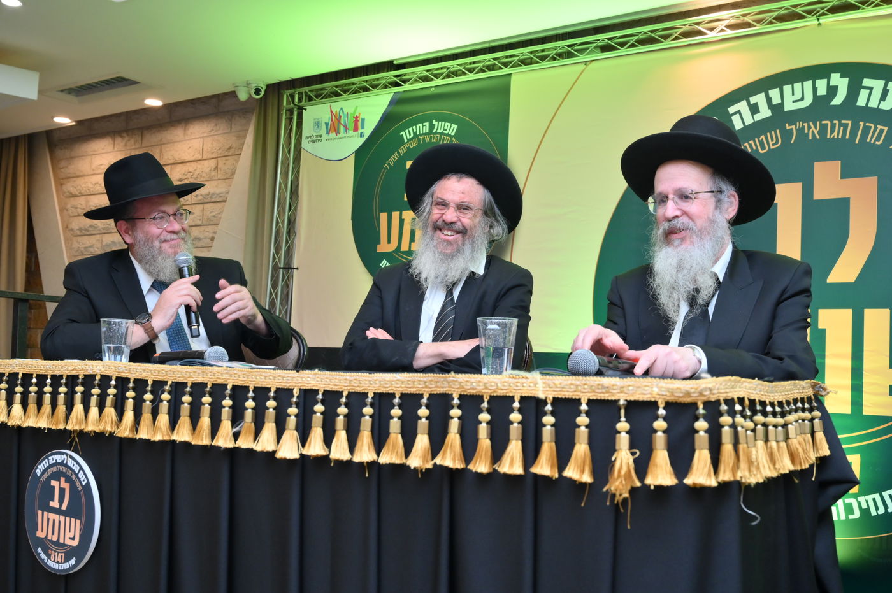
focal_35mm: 36
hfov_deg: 53.2
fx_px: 891
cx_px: 446
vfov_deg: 36.8
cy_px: 296
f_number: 6.3
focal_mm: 36
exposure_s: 1/200
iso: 1600
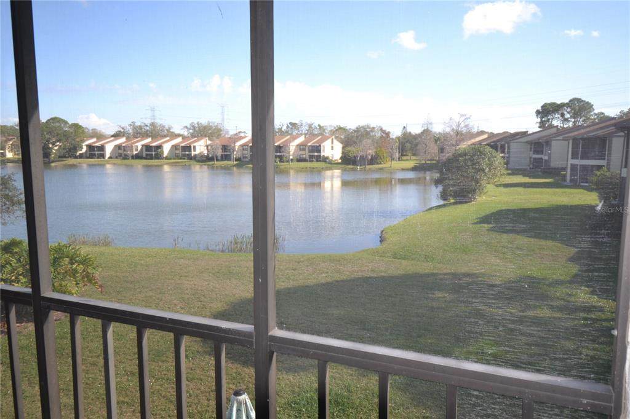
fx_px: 446
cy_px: 210
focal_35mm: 26
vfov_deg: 50.4
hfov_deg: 70.5
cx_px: 315
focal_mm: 17
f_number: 4.5
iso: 100
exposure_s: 1/200
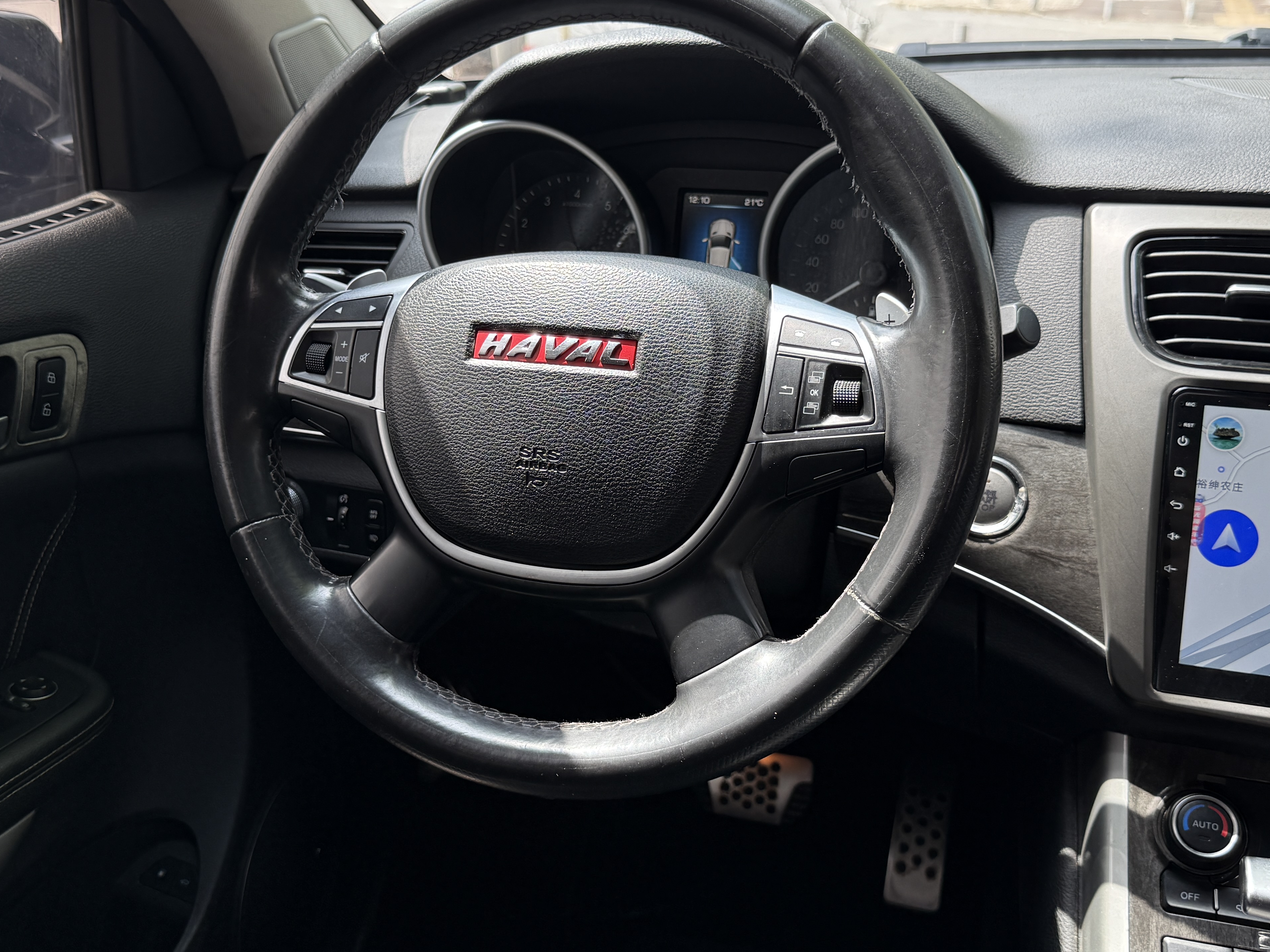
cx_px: 599
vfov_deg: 39.6
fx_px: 1321
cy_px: 434
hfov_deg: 51.3
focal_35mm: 36
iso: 100
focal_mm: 6.76
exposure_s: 1/361
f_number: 1.78
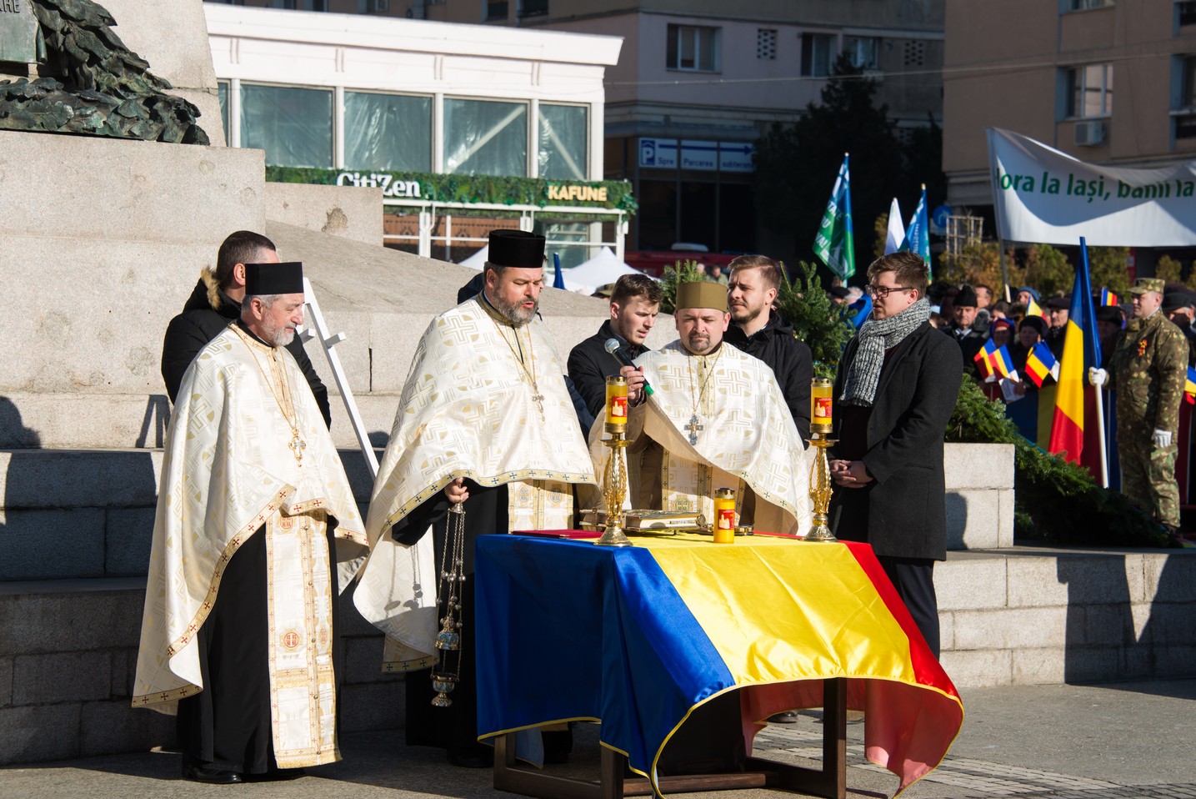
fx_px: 3722
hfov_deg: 18.3
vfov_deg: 12.2
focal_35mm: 112
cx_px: 598
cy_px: 400
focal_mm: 112
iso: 100
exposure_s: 1/200
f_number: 8
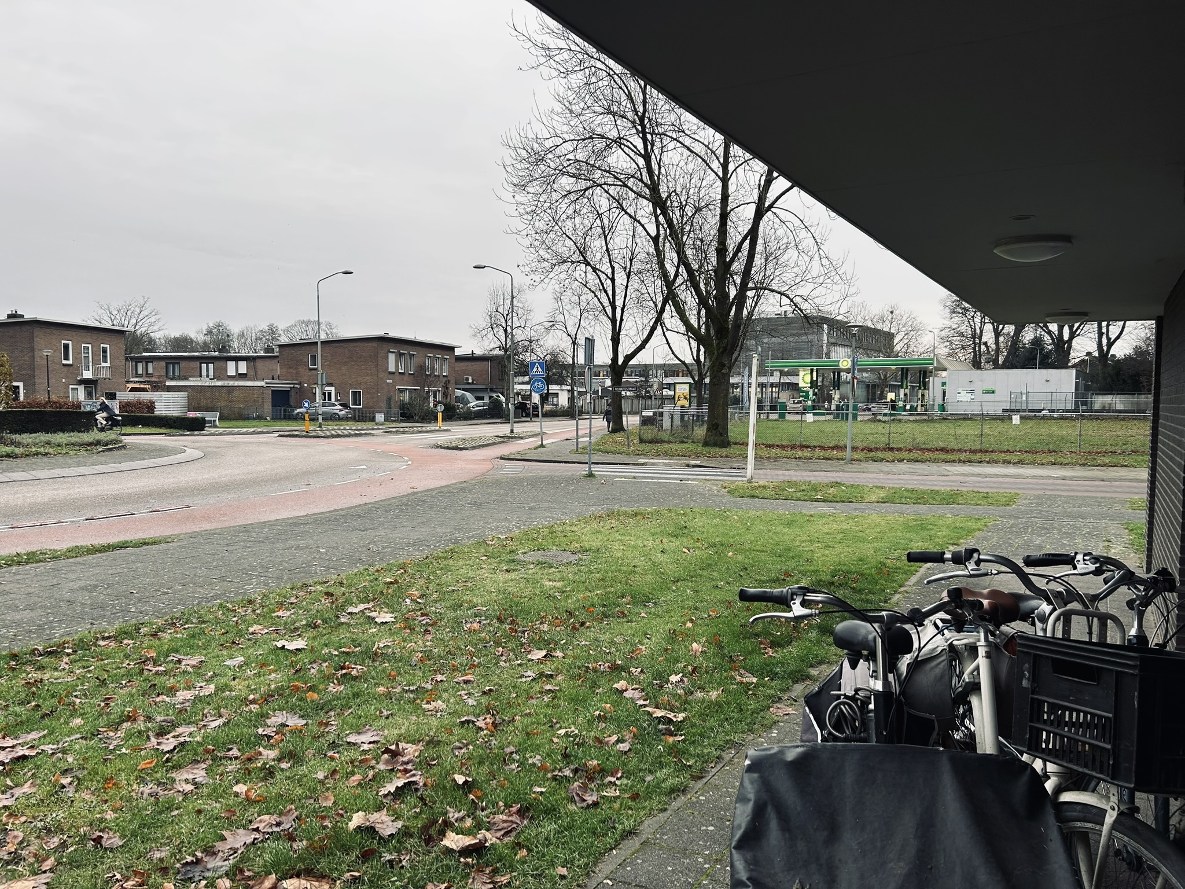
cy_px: 444
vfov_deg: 53.1
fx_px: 890
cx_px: 592
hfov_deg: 67.3
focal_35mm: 26
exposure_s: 1/121
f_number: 1.5
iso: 64
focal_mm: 5.7
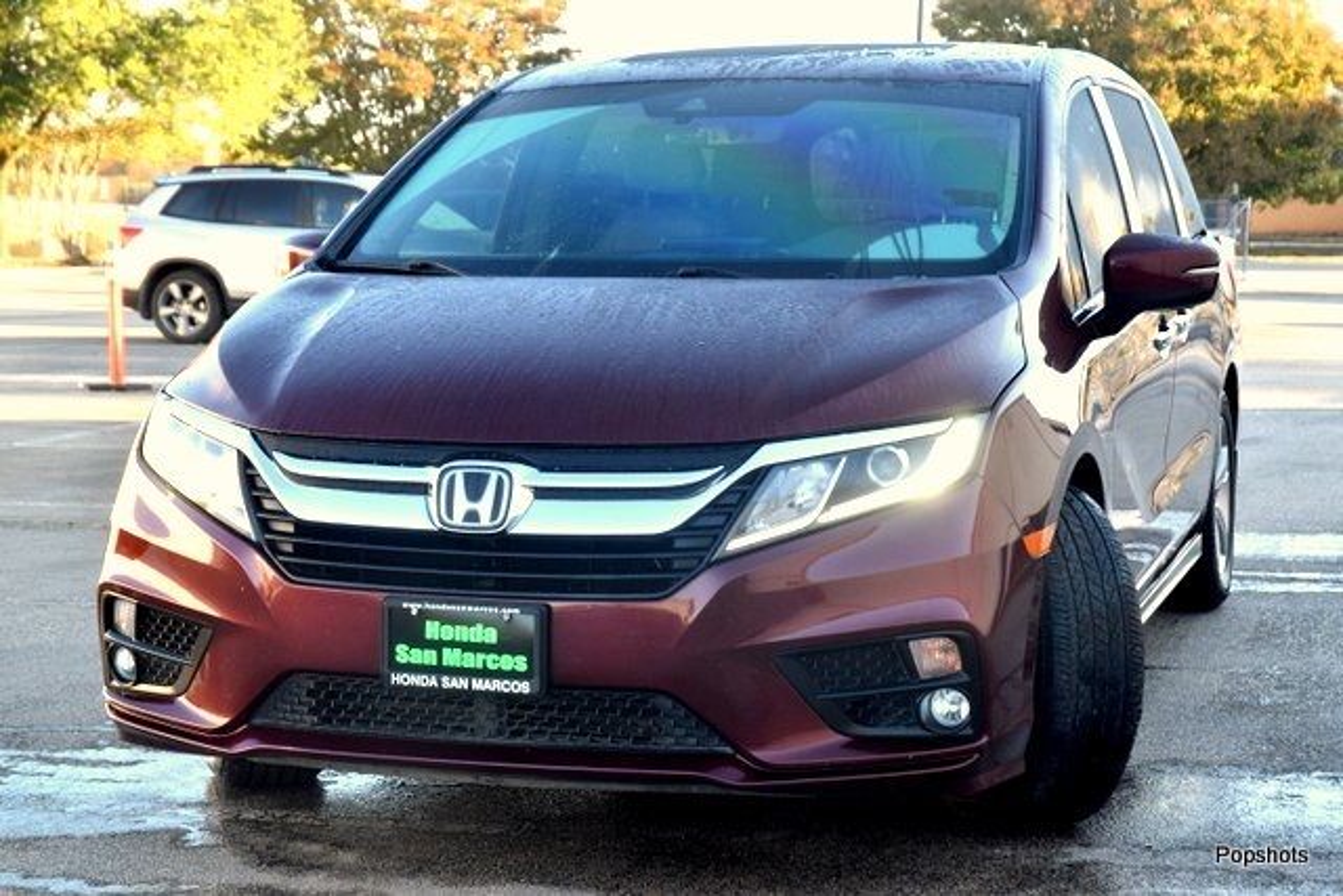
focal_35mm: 72
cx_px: 672
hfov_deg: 28.1
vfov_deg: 18.9
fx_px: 2686
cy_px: 448
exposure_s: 1/160
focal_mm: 48
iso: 400
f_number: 6.3
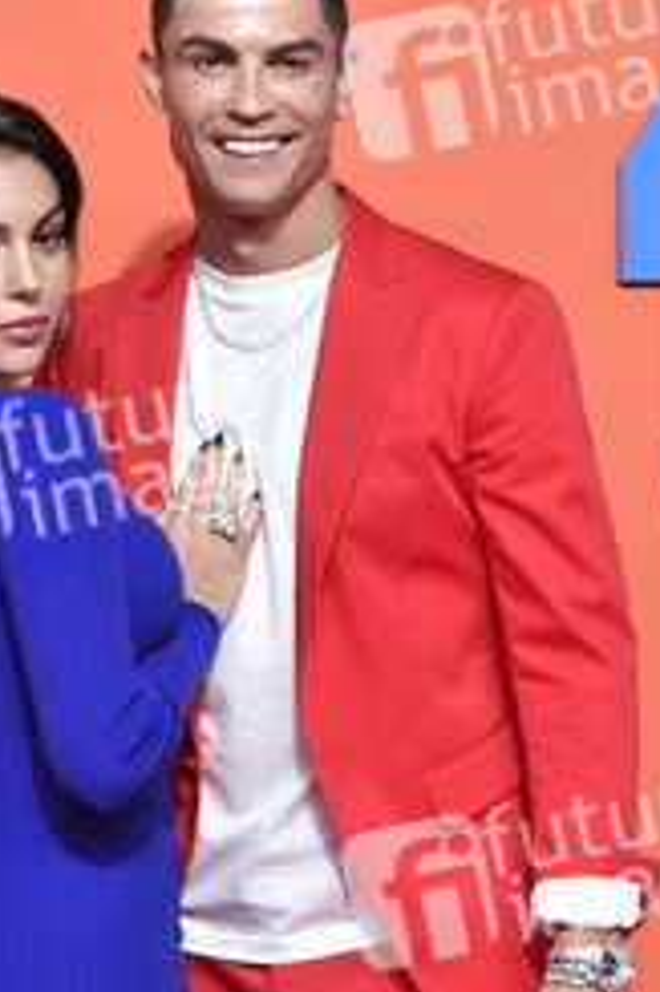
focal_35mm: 327
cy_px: 672
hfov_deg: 4.2
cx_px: 182
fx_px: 9005
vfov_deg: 6.3
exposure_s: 1/320
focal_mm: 200
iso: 2500
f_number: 3.5
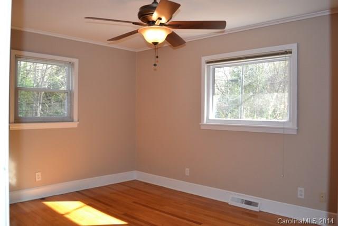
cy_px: 113
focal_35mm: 30
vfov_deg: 43.6
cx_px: 169
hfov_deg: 61.9
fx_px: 282
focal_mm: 20
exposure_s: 1/125
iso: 400
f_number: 4
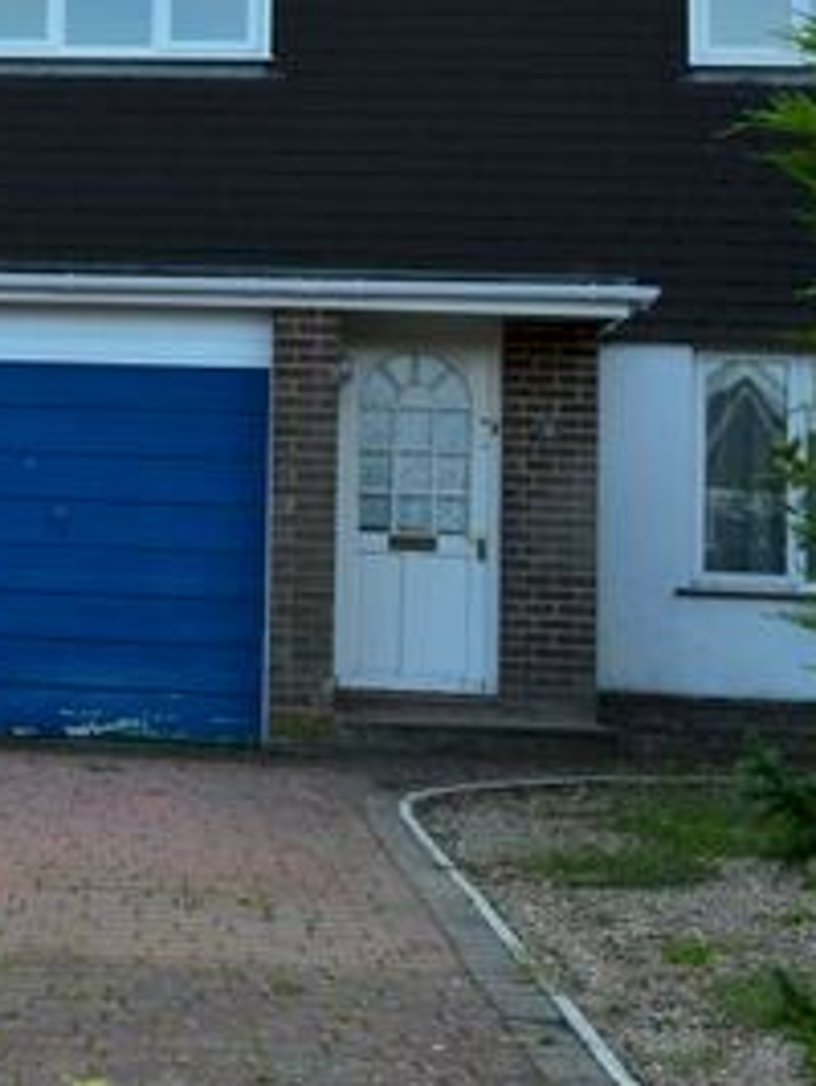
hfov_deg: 14.9
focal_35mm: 91
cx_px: -457
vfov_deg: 21.4
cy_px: 282
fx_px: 2856
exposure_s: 1/250
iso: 400
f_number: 10
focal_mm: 24
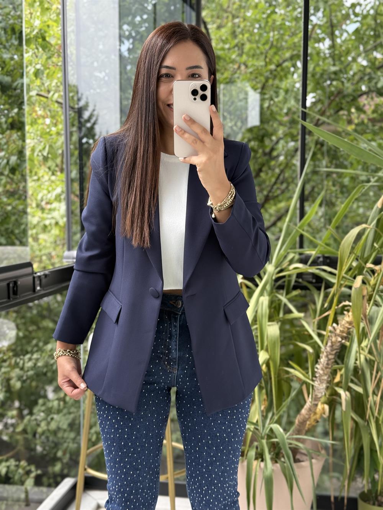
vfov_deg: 39.7
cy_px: 255
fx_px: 708
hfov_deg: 30.3
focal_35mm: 48
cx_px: 192
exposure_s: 1/418
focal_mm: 6.76
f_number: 1.78
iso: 80
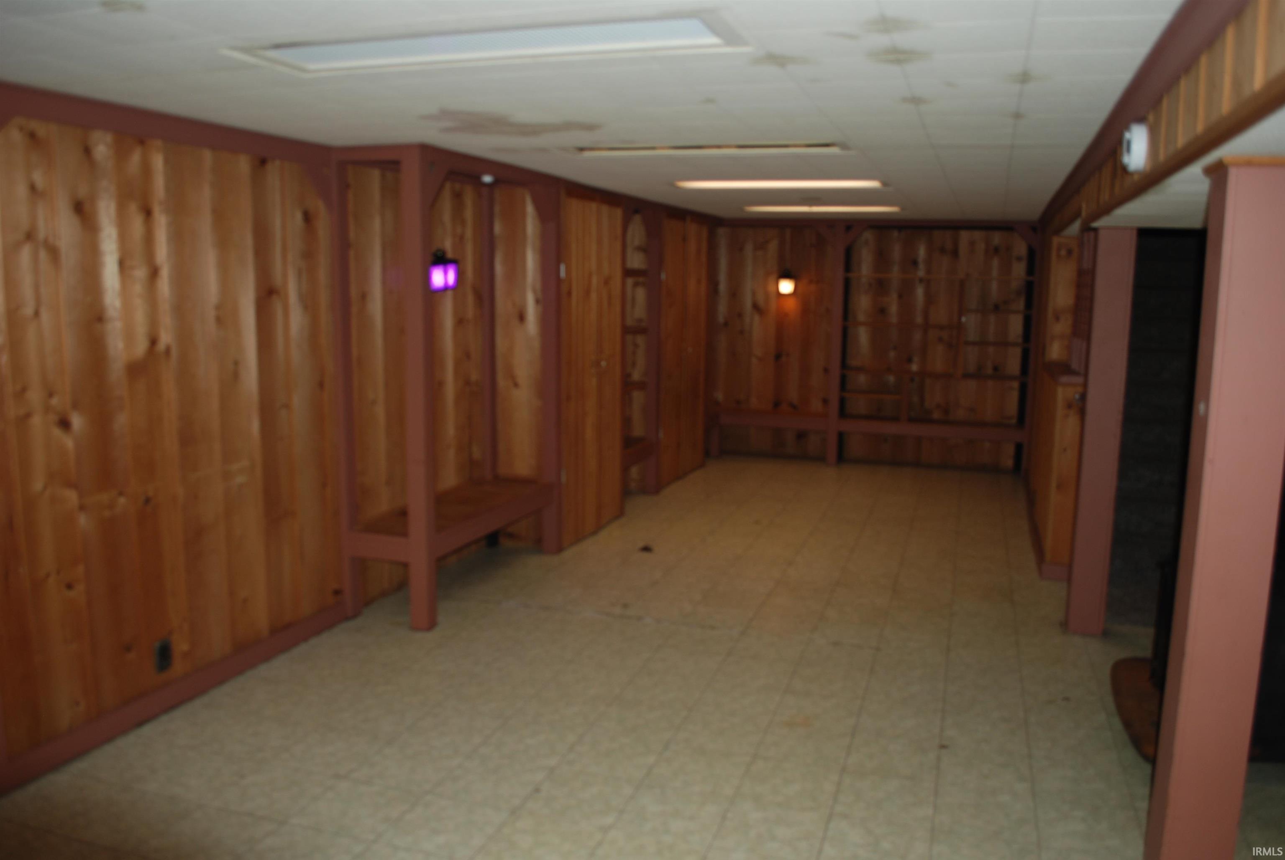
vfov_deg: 48.0
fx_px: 965
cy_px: 430
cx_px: 642
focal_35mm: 27
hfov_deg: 67.3
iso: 100
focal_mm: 18
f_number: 3.5
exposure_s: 1/60
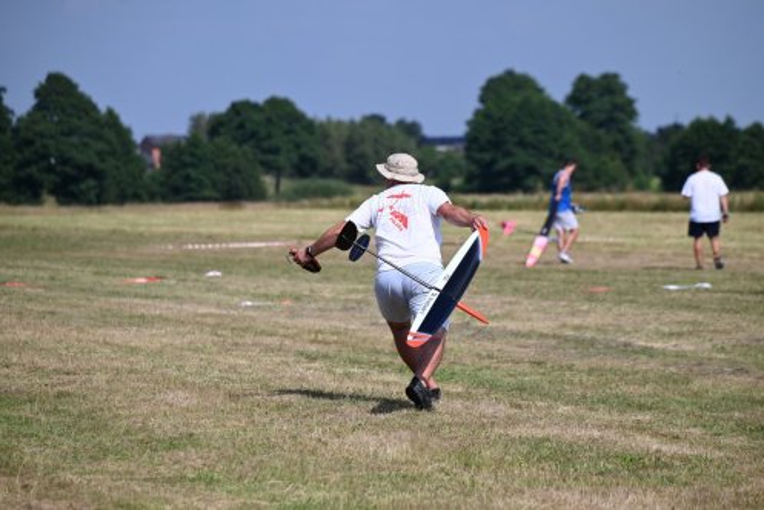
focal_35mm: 230
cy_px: 255
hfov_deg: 8.9
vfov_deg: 6.0
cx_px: 382
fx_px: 4884
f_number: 5.6
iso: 320
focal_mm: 230
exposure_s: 1/2500
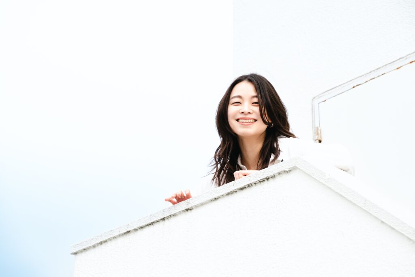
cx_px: 208
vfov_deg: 16.5
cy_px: 138
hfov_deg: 24.5
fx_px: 957
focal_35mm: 83
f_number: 6.3
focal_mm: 83
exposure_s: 1/500
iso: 800
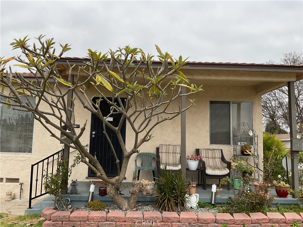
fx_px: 254
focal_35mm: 29
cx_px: 152
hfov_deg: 61.7
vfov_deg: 48.2
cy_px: 114
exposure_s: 1/2058
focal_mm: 3
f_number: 1.8
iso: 16
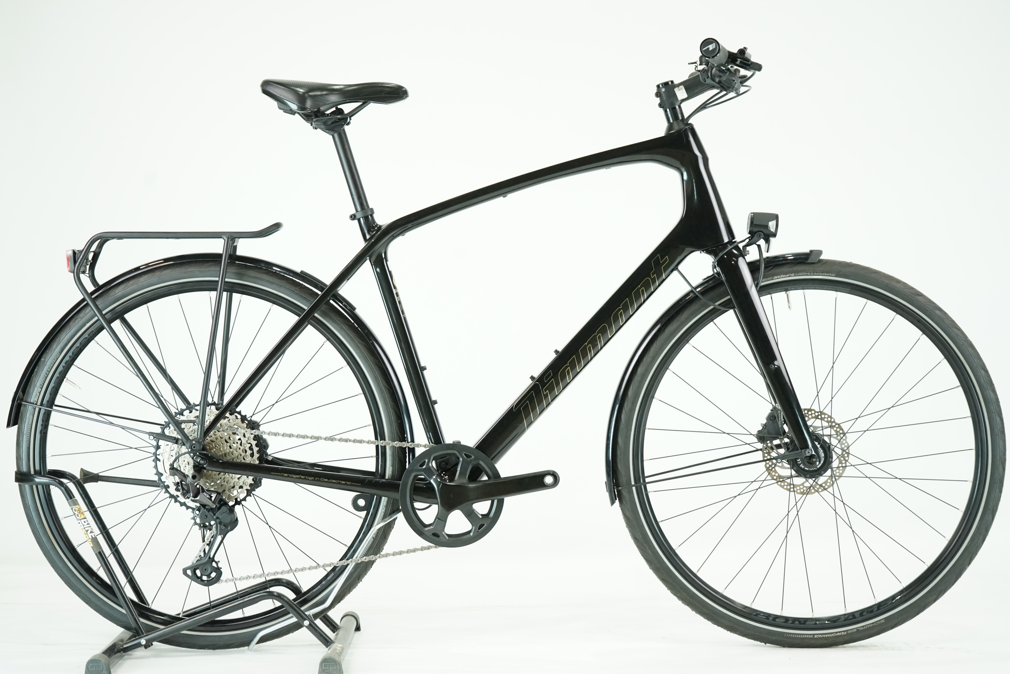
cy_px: 337
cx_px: 505
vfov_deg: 23.4
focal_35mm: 58
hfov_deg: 34.5
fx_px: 1627
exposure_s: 1/200
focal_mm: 58
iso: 2500
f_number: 5
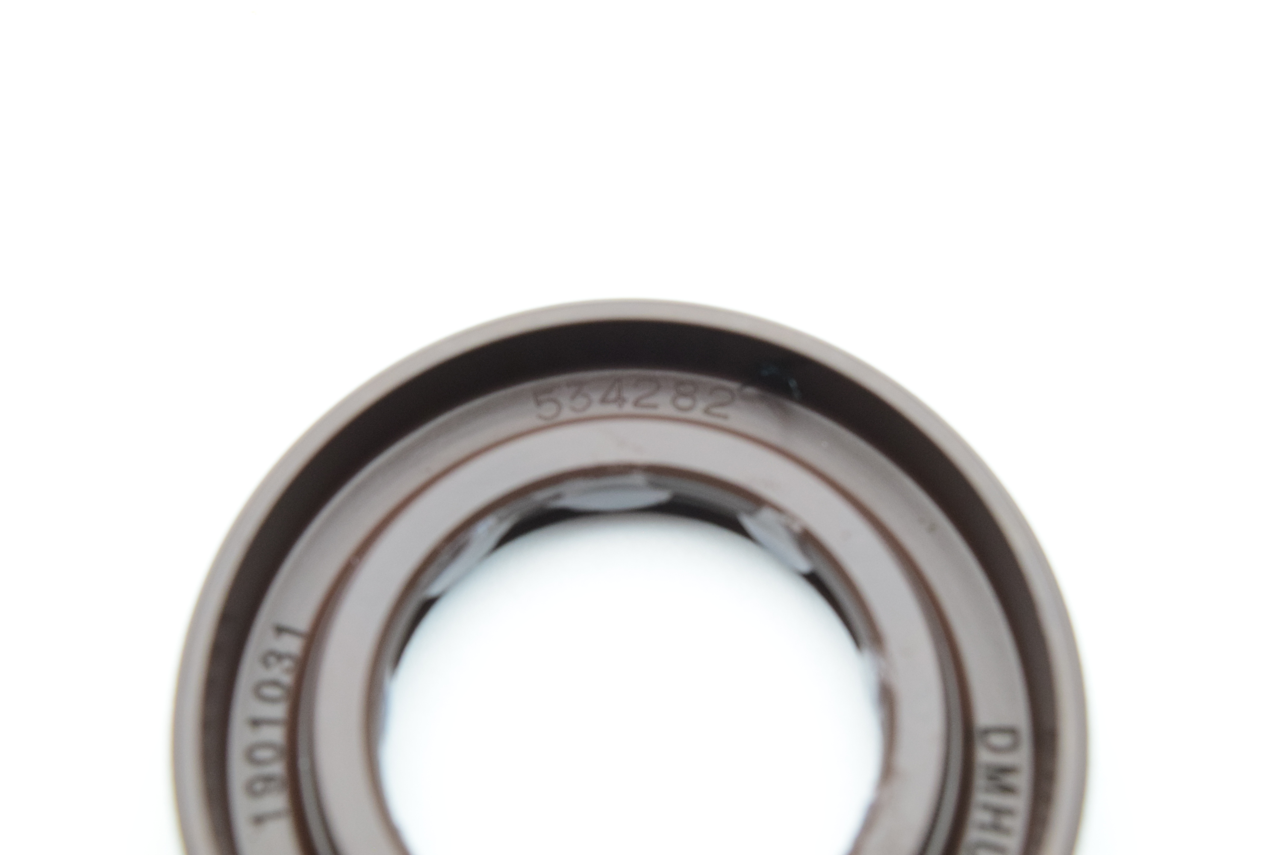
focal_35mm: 68
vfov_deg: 20.2
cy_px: 428
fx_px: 2400
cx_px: 640
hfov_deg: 29.8
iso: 1600
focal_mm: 45
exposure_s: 1/13
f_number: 11
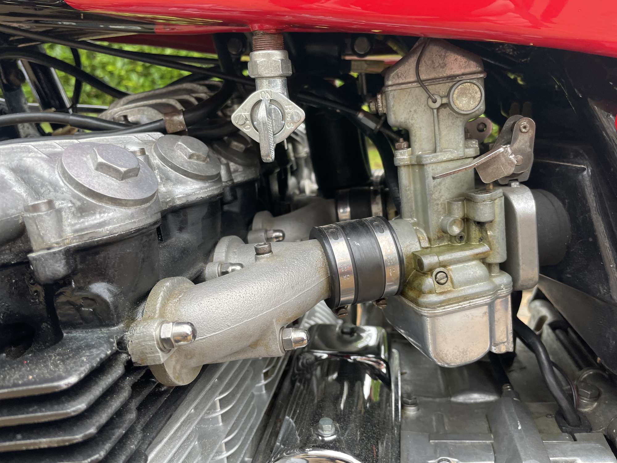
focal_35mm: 26
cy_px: 232
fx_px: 463
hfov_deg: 67.3
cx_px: 308
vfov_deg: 53.1
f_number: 1.6
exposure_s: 1/121
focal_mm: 4.2
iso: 80
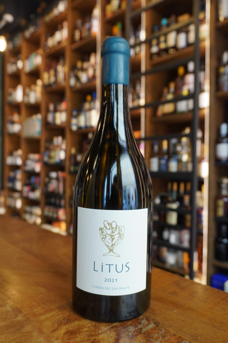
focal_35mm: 28
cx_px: 114
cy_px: 172
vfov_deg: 64.6
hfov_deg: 45.7
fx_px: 271
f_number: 4.5
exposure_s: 1/60
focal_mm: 19
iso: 640
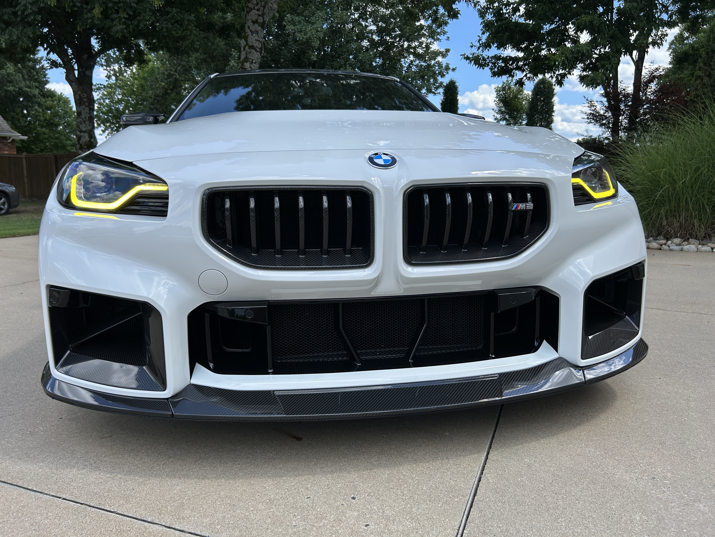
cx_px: 358
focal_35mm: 26
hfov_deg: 67.3
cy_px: 268
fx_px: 537
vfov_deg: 53.1
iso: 50
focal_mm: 5.7
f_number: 1.5
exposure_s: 1/2083
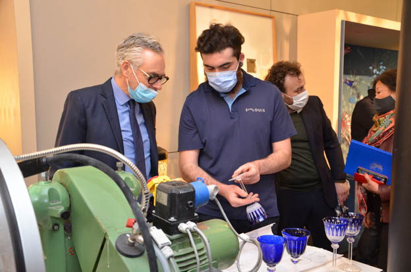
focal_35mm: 38
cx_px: 206
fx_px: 427
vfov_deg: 35.3
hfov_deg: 51.4
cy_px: 136
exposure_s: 1/60
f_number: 4
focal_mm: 25
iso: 800
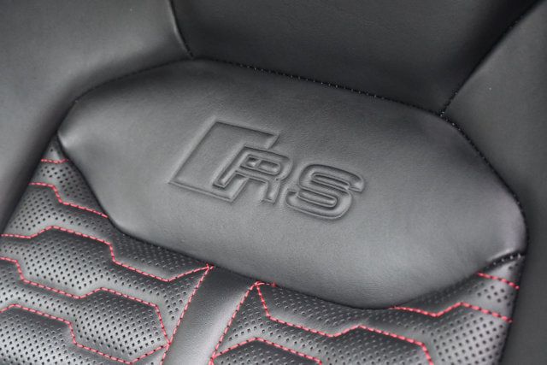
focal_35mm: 82
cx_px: 274
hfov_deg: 24.8
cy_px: 182
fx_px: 1246
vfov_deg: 16.7
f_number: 5.6
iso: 4500
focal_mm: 55
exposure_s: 1/60
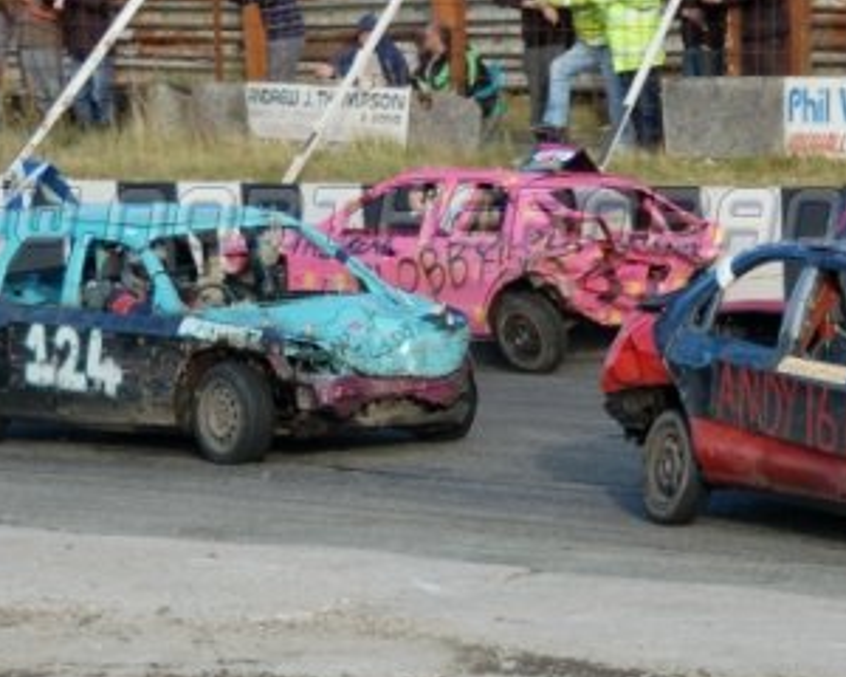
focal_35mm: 195
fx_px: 4882
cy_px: 226
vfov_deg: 7.9
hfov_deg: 9.9
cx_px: 666
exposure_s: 1/500
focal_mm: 65
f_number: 5.3
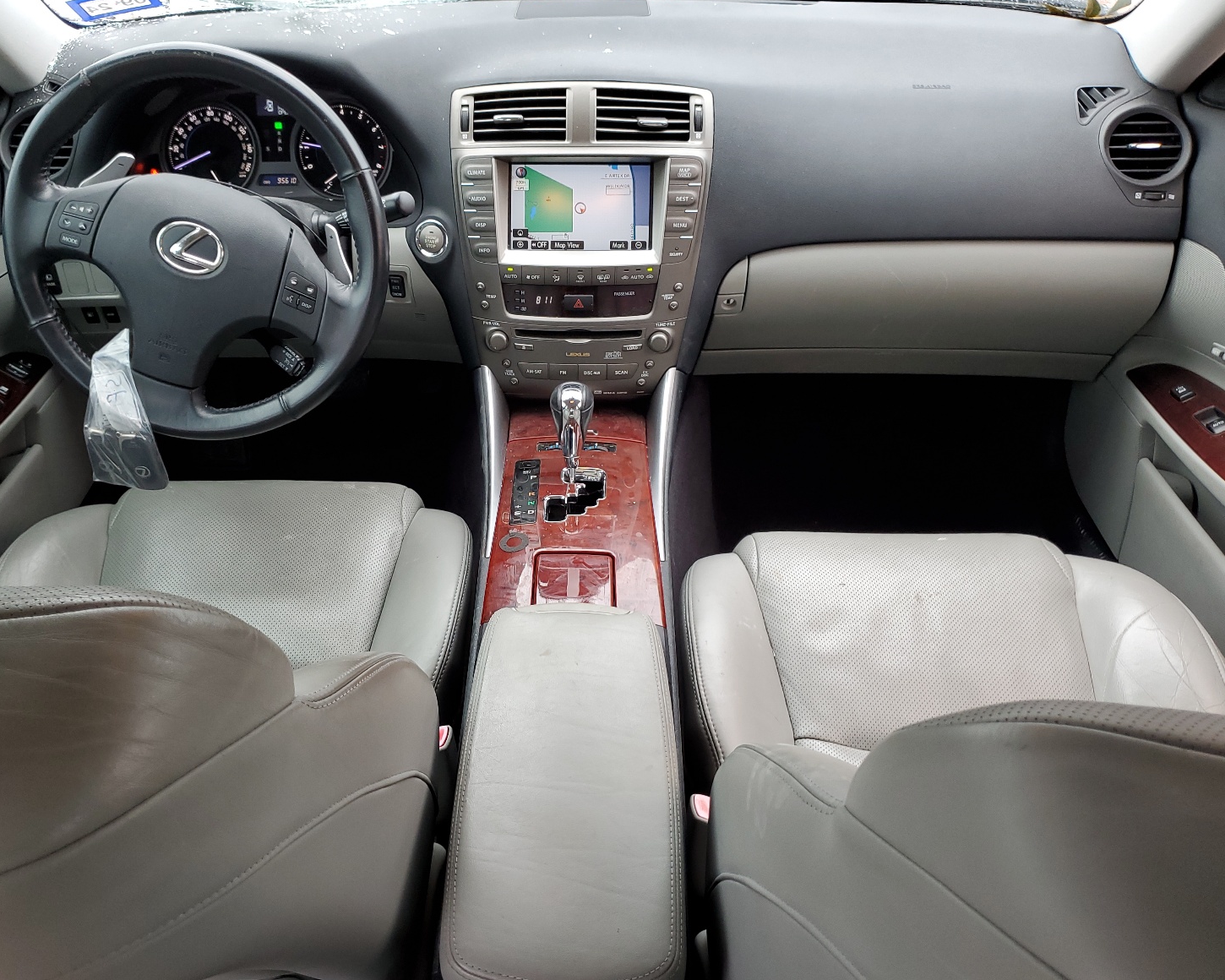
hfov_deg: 62.1
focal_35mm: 28
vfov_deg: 51.5
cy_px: 500
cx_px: 563
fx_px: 1015
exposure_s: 1/60.2
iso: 56
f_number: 1.5
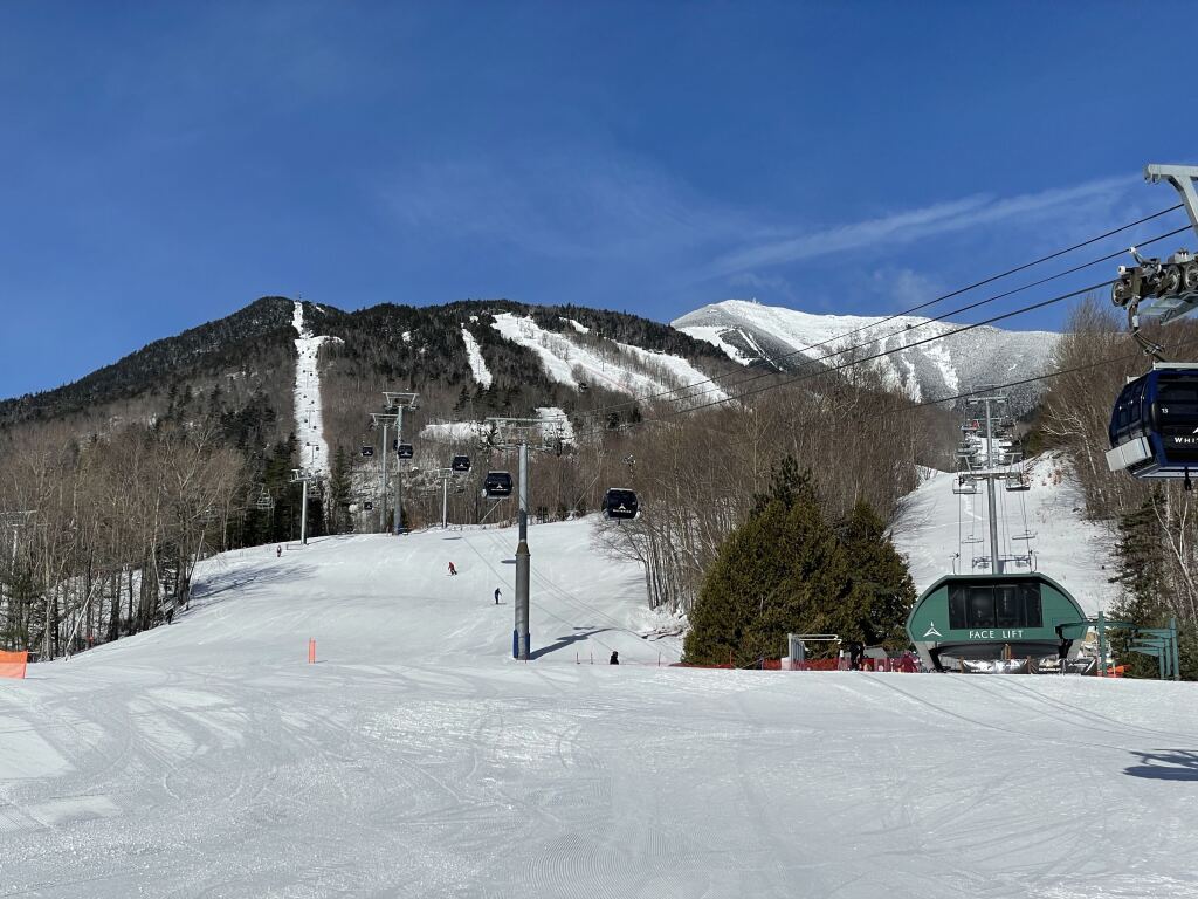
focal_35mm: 52
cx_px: 599
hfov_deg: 36.8
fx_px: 1800
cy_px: 450
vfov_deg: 28.0
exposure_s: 1/4785
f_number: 2
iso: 25
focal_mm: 6
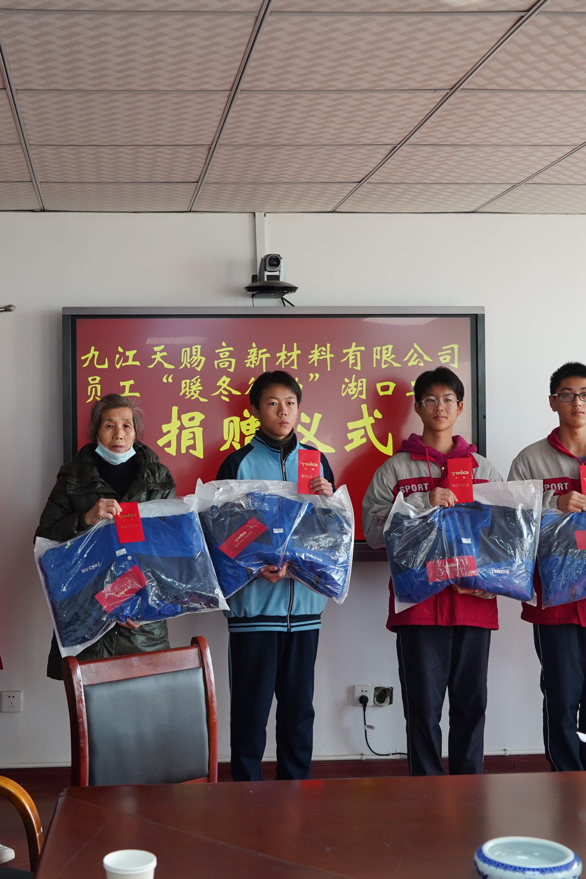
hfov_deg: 27.9
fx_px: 1172
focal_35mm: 48
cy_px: 446
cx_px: 193
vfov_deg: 41.1
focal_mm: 29
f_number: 4.5
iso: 640
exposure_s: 1/100
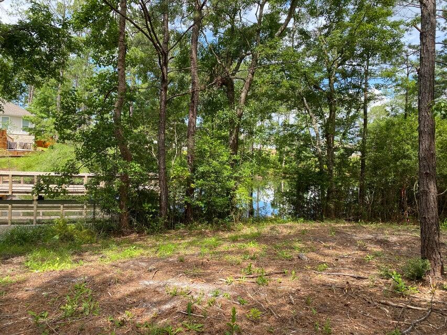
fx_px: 336
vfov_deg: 53.1
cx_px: 224
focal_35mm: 26
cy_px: 168
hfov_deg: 67.3
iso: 32
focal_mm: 4.25
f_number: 1.8
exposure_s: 1/651
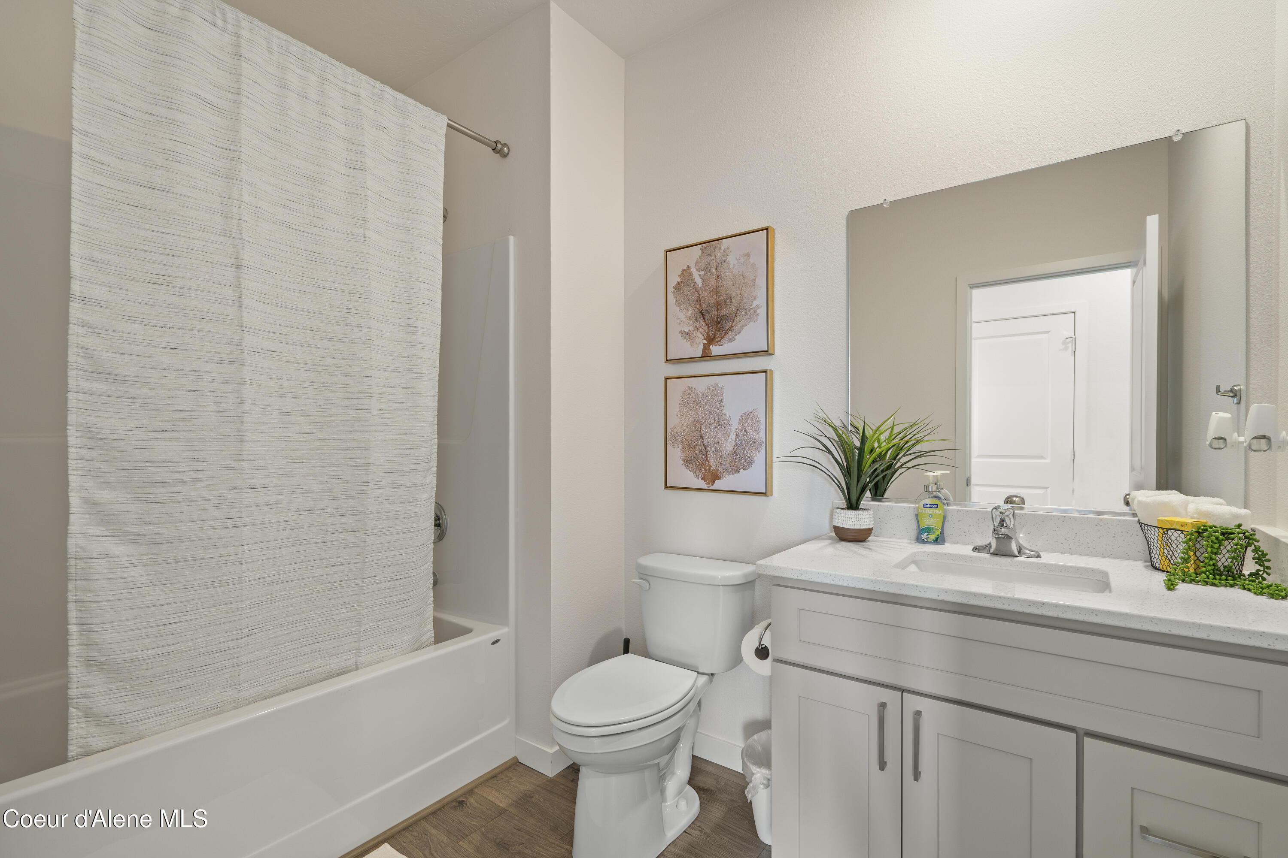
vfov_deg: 73.7
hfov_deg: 96.7
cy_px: 429
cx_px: 644
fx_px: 572
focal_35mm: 16
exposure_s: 1/8
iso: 250
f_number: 7.1
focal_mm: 16
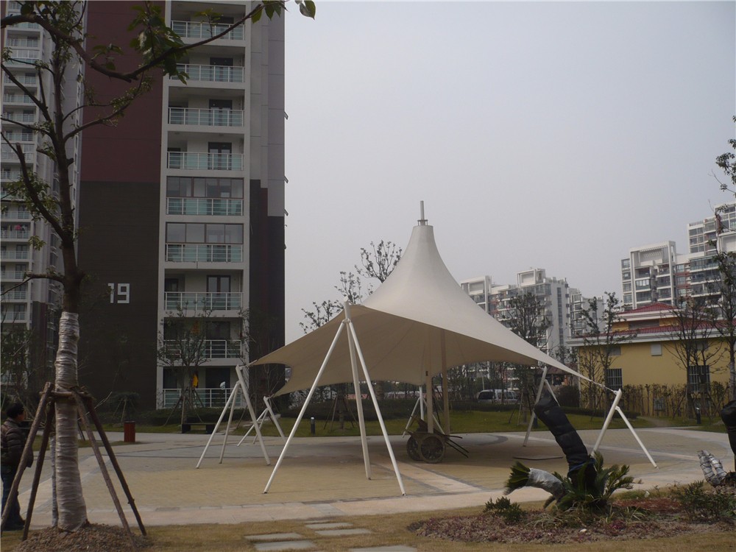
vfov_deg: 40.7
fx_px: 744
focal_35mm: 35
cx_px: 368
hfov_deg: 52.6
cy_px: 276
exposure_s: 1/250
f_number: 8
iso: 100
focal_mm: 5.8
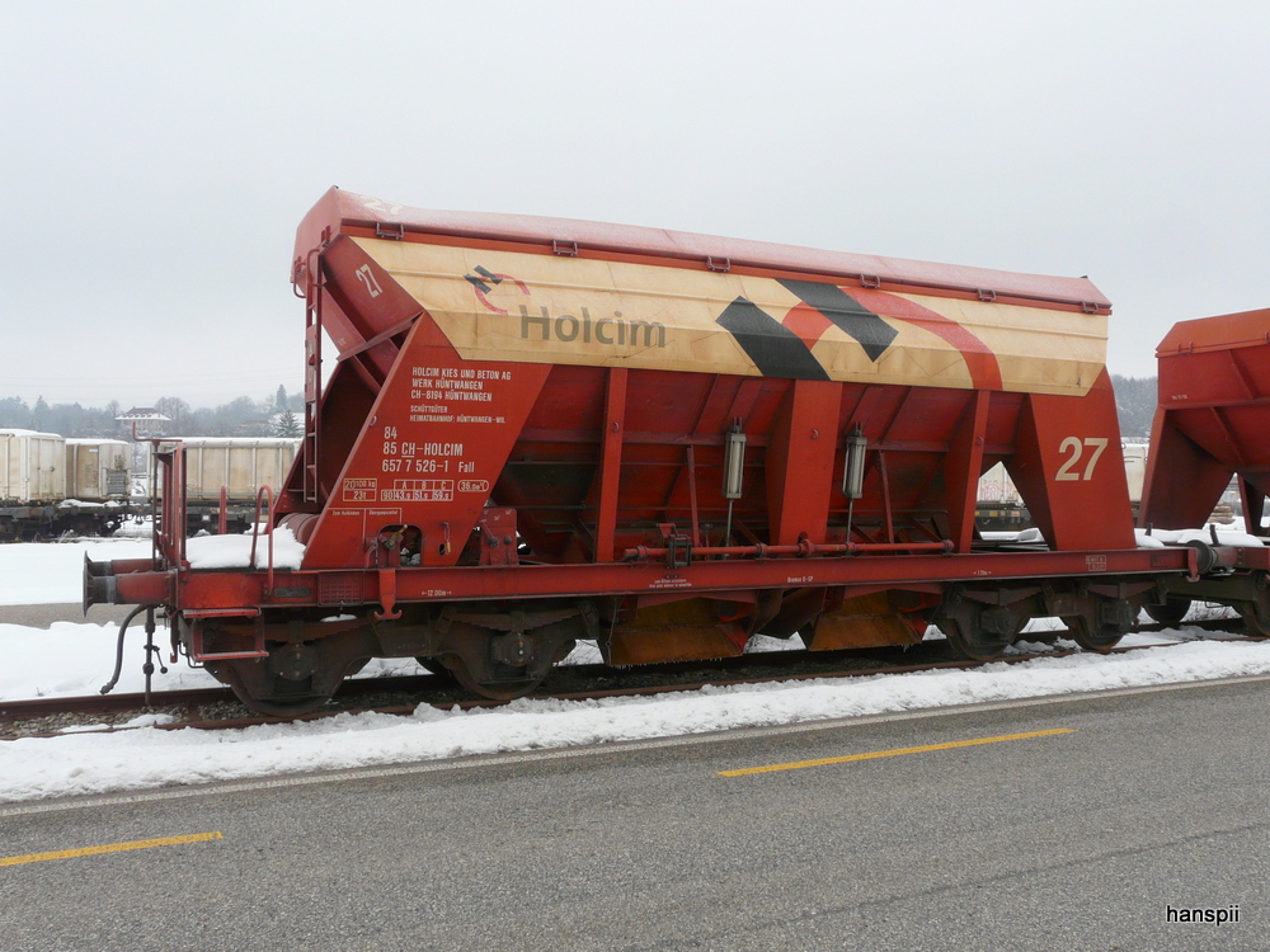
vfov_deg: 46.8
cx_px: 635
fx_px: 1101
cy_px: 476
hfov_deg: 60.0
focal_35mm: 30
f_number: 4
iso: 100
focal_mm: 4.9
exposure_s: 1/160
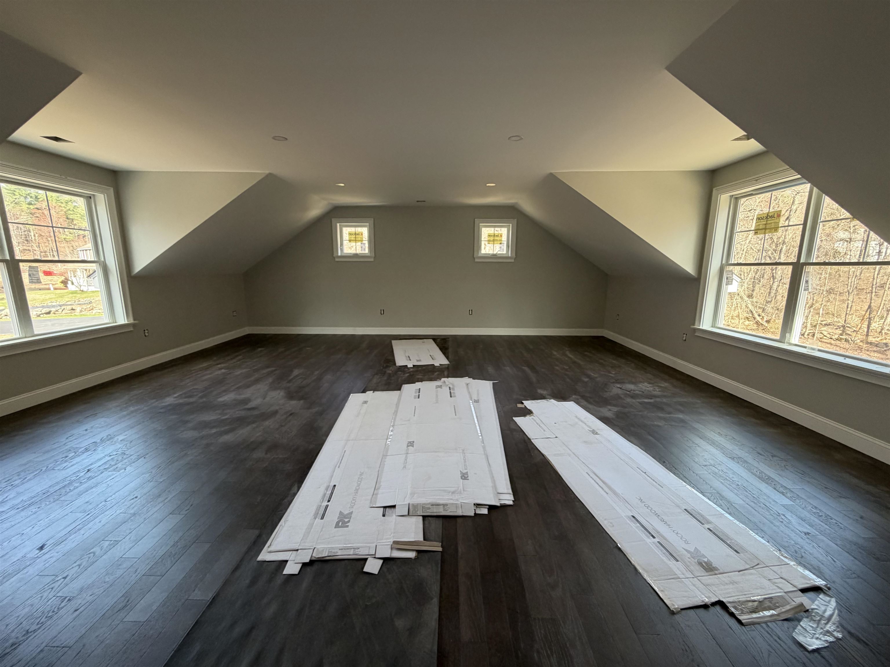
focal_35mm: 14
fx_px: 360
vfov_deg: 85.7
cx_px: 445
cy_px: 334
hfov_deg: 102.1
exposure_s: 1/121
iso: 200
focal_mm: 2.22
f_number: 2.2
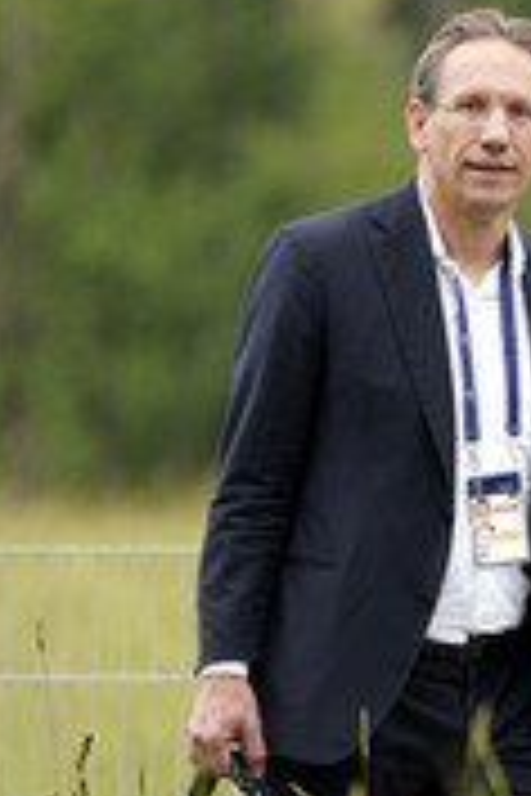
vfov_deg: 2.0
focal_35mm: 1018
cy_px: 535
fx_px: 22521
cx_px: 889
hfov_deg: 1.3
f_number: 5.6
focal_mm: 400
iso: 640
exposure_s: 1/640
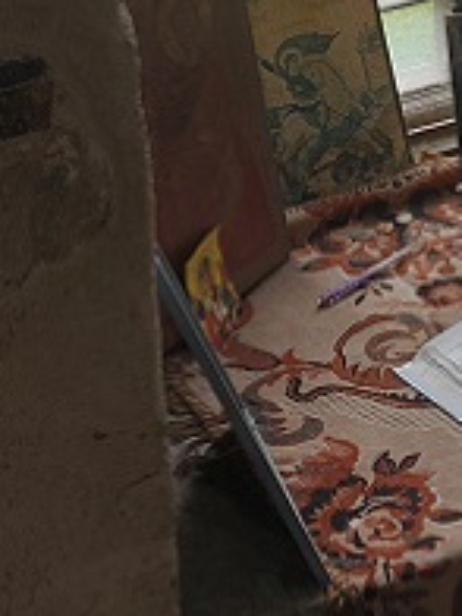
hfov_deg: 13.9
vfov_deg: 18.0
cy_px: -218
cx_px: 662
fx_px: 1797
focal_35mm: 101
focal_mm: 5.23
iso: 25
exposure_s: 1/50
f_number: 1.8
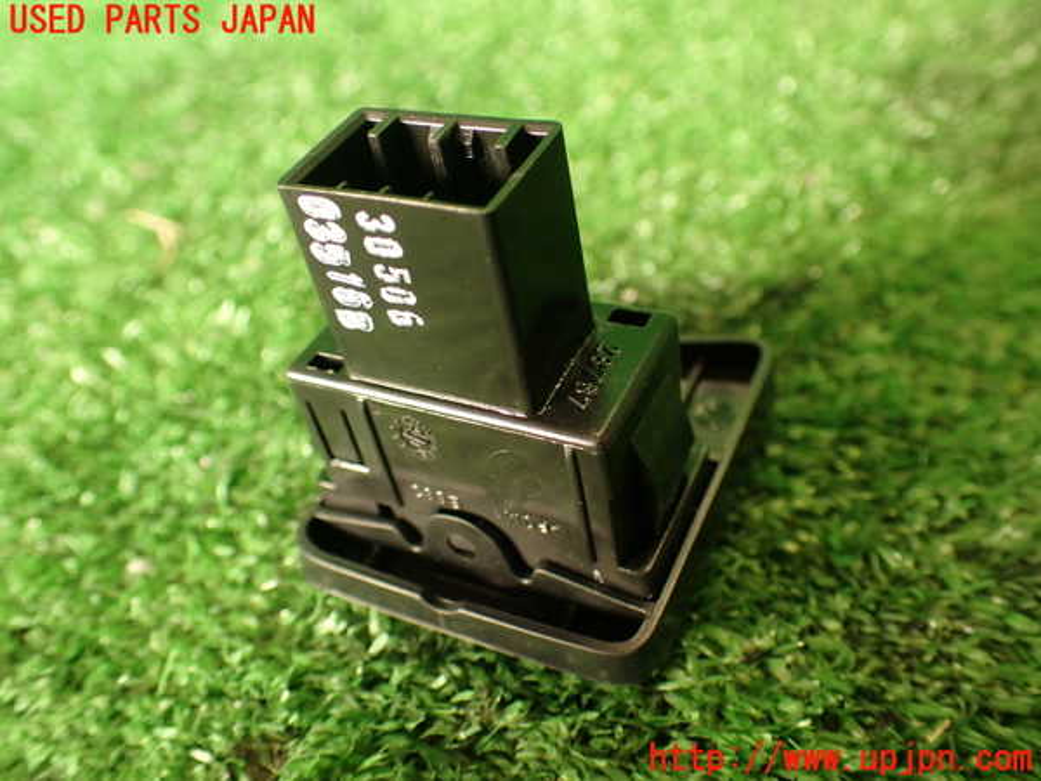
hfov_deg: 56.8
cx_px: 520
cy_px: 390
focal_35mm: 32
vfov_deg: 44.2
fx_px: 962
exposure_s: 1/30
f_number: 2.4
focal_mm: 5.79
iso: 200
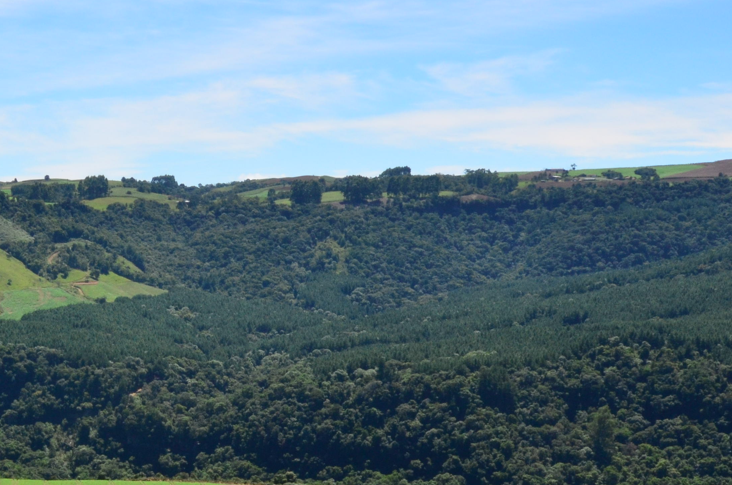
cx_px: 30
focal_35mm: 81
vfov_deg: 16.6
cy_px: 426
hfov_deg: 24.2
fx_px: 1644
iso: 640
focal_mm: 24
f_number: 18
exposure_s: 1/250
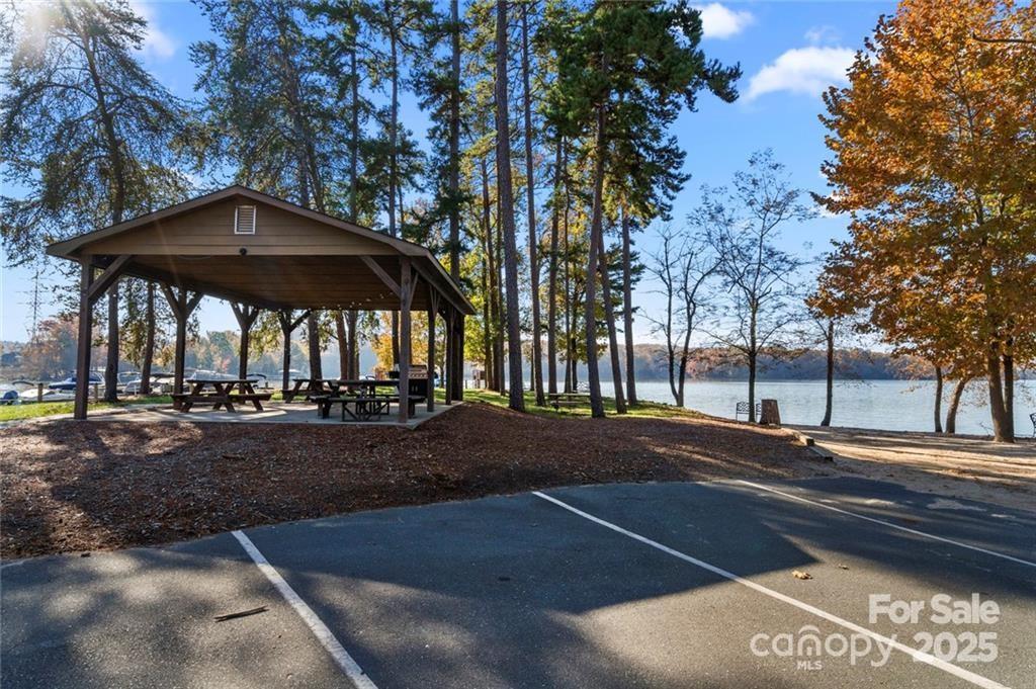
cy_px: 344
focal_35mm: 20
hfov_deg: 84.0
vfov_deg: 61.8
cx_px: 518
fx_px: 575
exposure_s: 1/500
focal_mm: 20
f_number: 11
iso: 2000
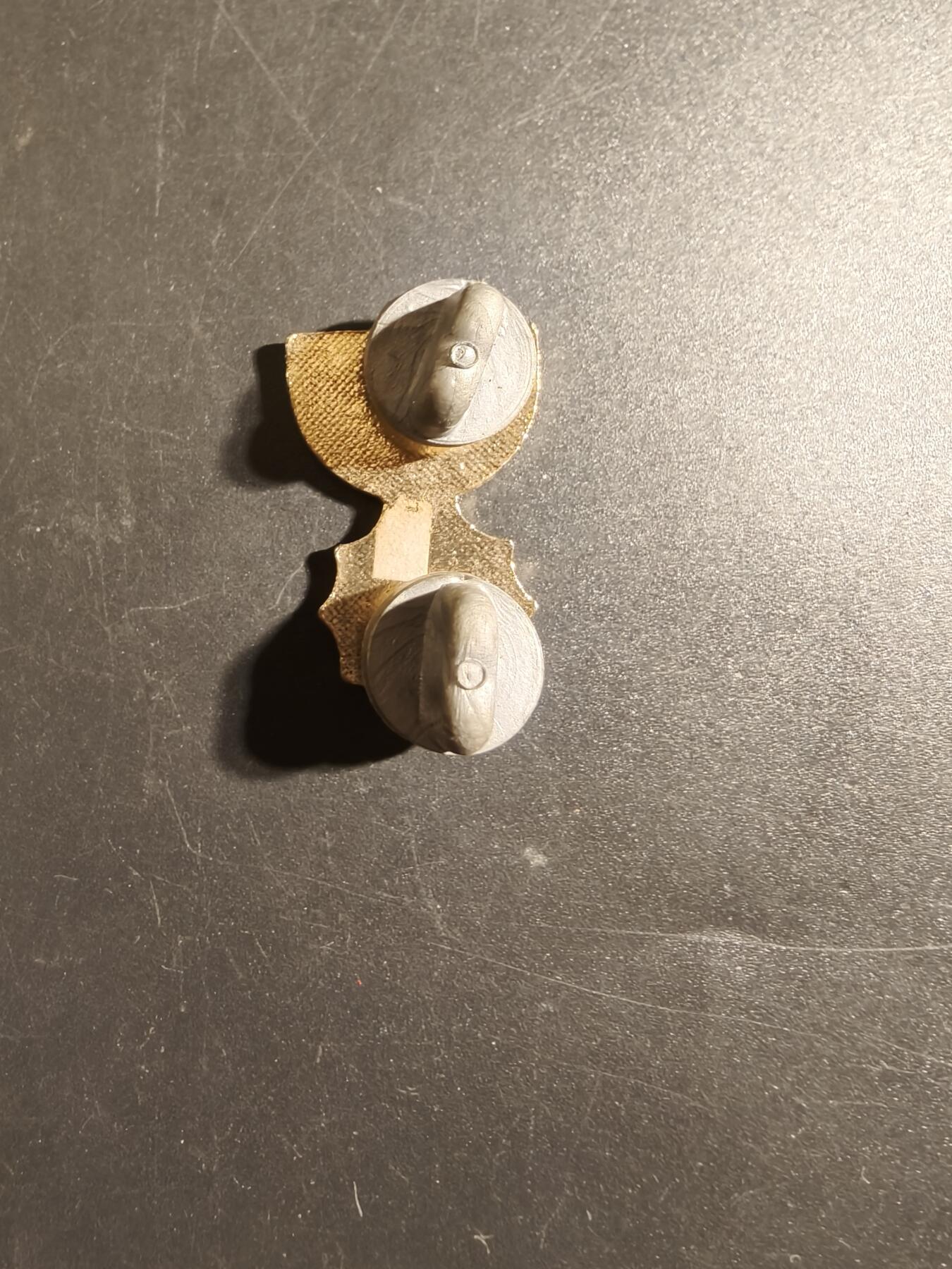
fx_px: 843
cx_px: 476
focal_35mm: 23
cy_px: 634
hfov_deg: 58.9
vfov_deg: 73.9
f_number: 2
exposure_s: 1/50
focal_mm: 2.32
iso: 400
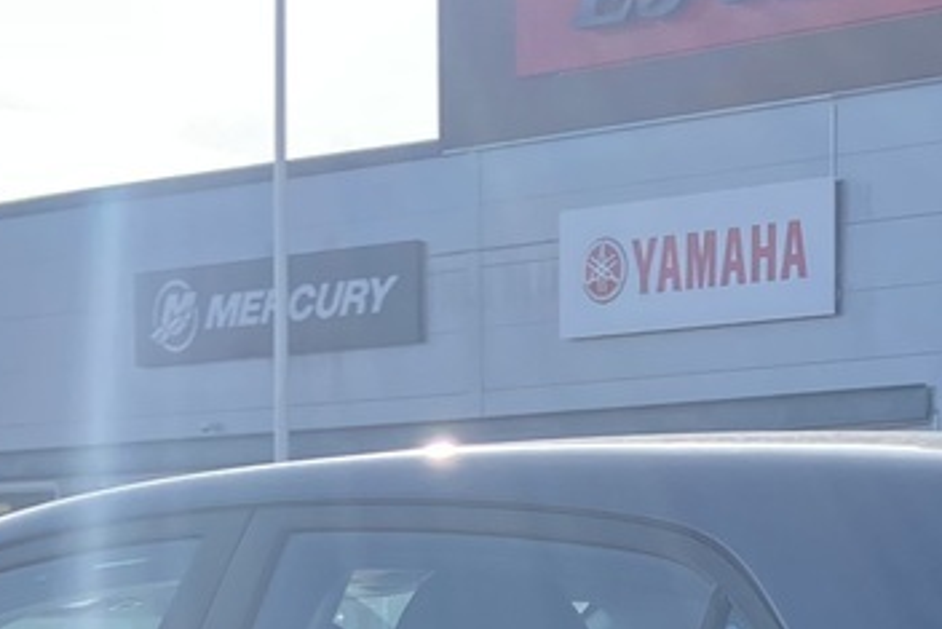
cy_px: 1266
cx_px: 773
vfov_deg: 10.6
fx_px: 3115
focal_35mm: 119
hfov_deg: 17.0
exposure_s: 1/972
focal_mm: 3.99
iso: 32
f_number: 1.8
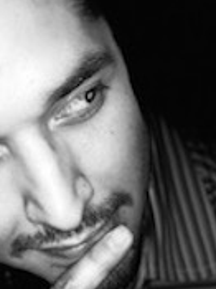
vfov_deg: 16.5
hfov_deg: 12.4
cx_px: 36
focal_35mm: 119
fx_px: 991
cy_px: 192
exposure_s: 1/60
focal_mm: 6
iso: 200
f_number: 2.4
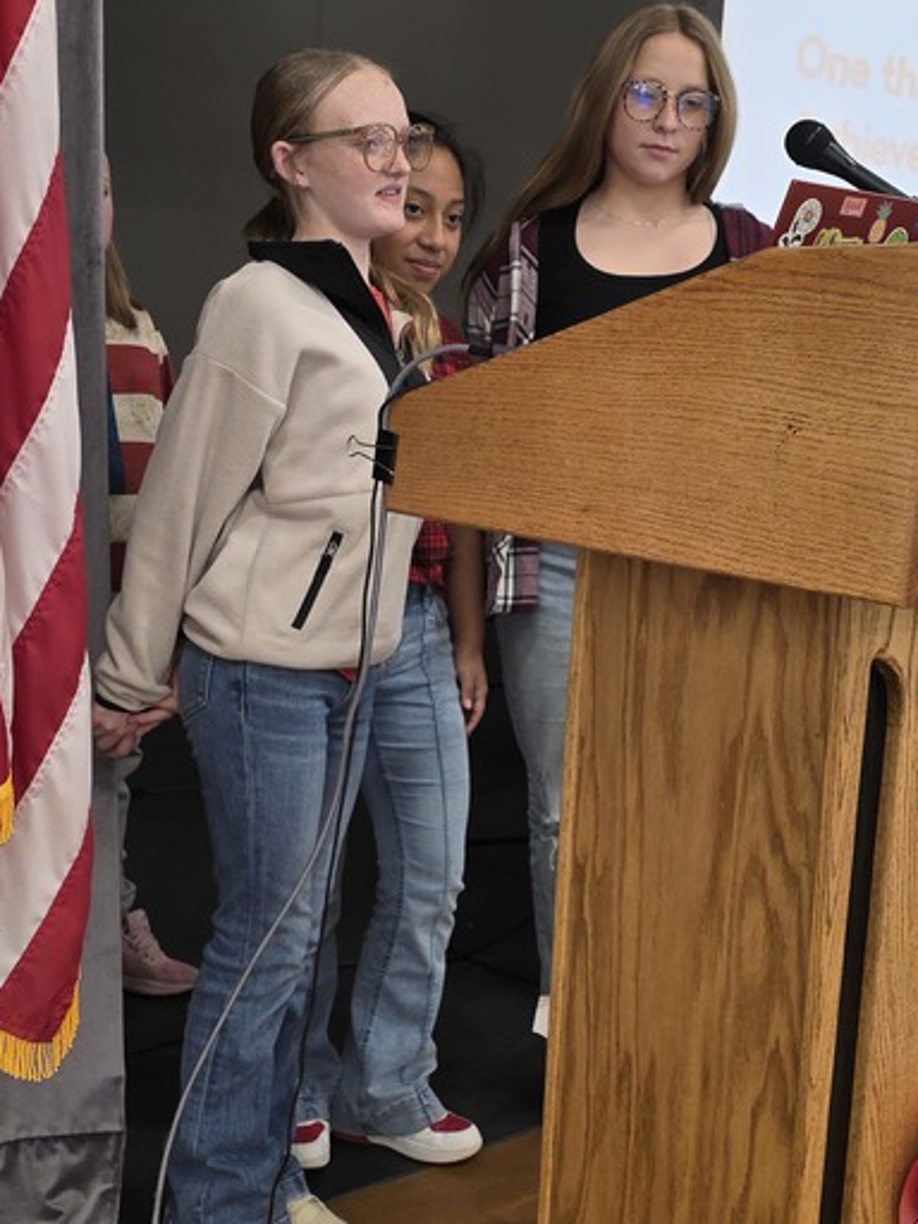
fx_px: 1627
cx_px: 485
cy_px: 708
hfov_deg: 31.5
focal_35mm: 46
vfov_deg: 41.1
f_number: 1.7
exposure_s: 1/180
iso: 160
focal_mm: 6.3
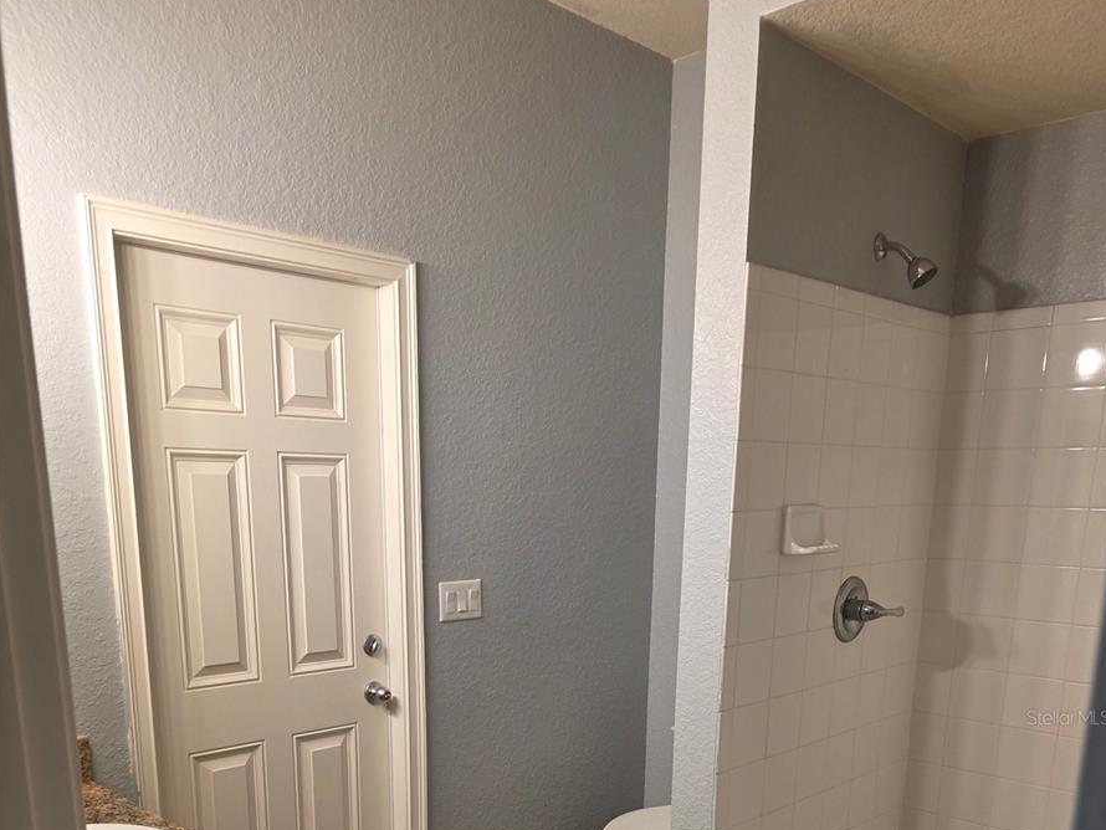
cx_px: 555
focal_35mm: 31
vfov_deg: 42.4
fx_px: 991
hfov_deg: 58.3
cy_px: 717
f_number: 1.7
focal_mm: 6.3
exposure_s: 1/120
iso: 125
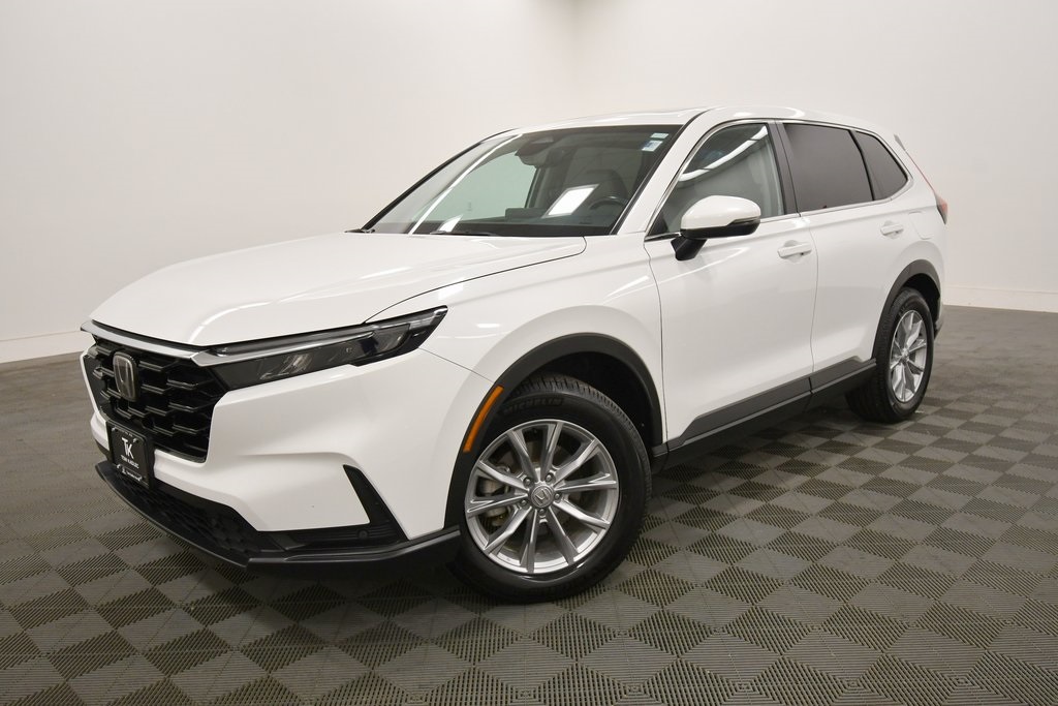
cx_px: 529
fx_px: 823
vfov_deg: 46.4
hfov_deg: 65.5
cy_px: 353
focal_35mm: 28
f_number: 5.6
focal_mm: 19
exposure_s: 1/200
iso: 800
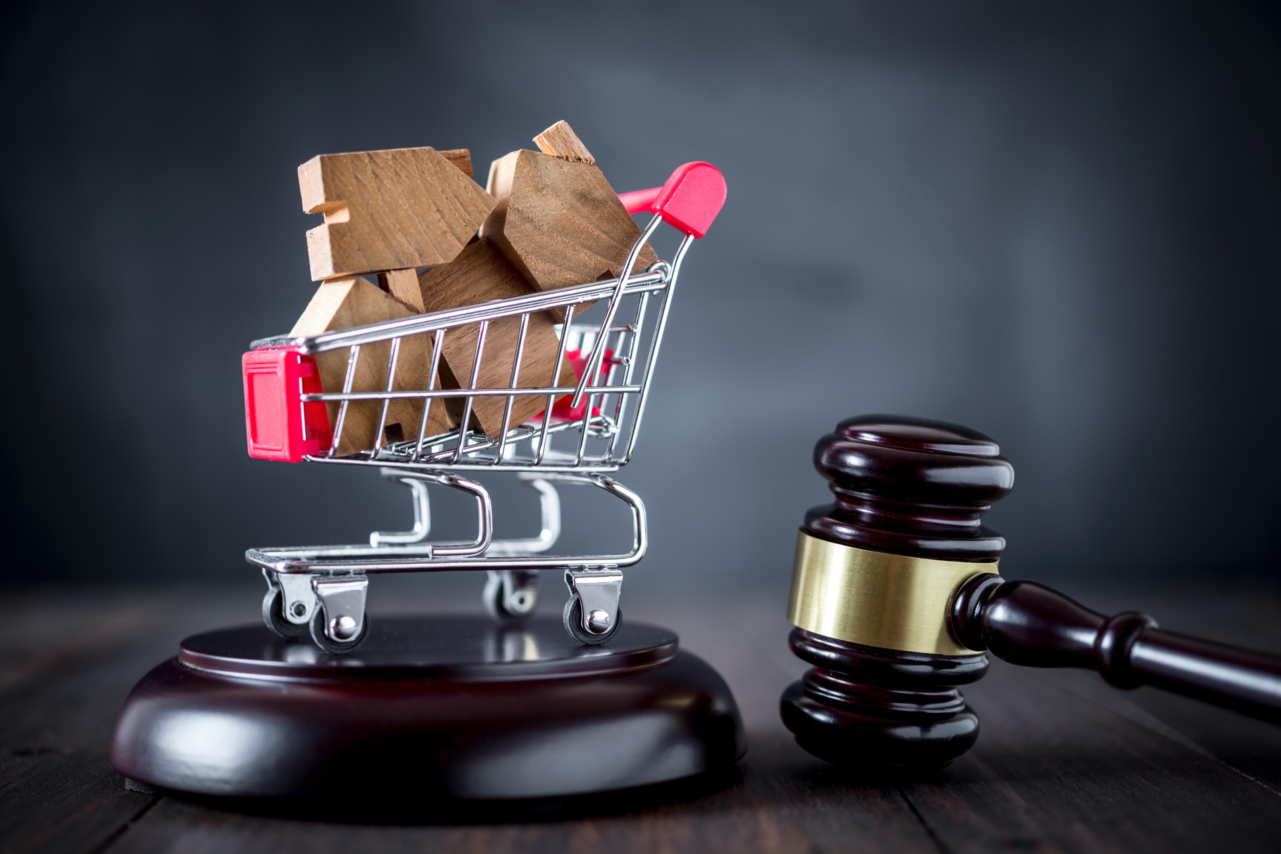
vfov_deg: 22.3
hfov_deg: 32.9
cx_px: 639
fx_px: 2170
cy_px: 433
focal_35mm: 61
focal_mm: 60
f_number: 3
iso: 200
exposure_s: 1/20
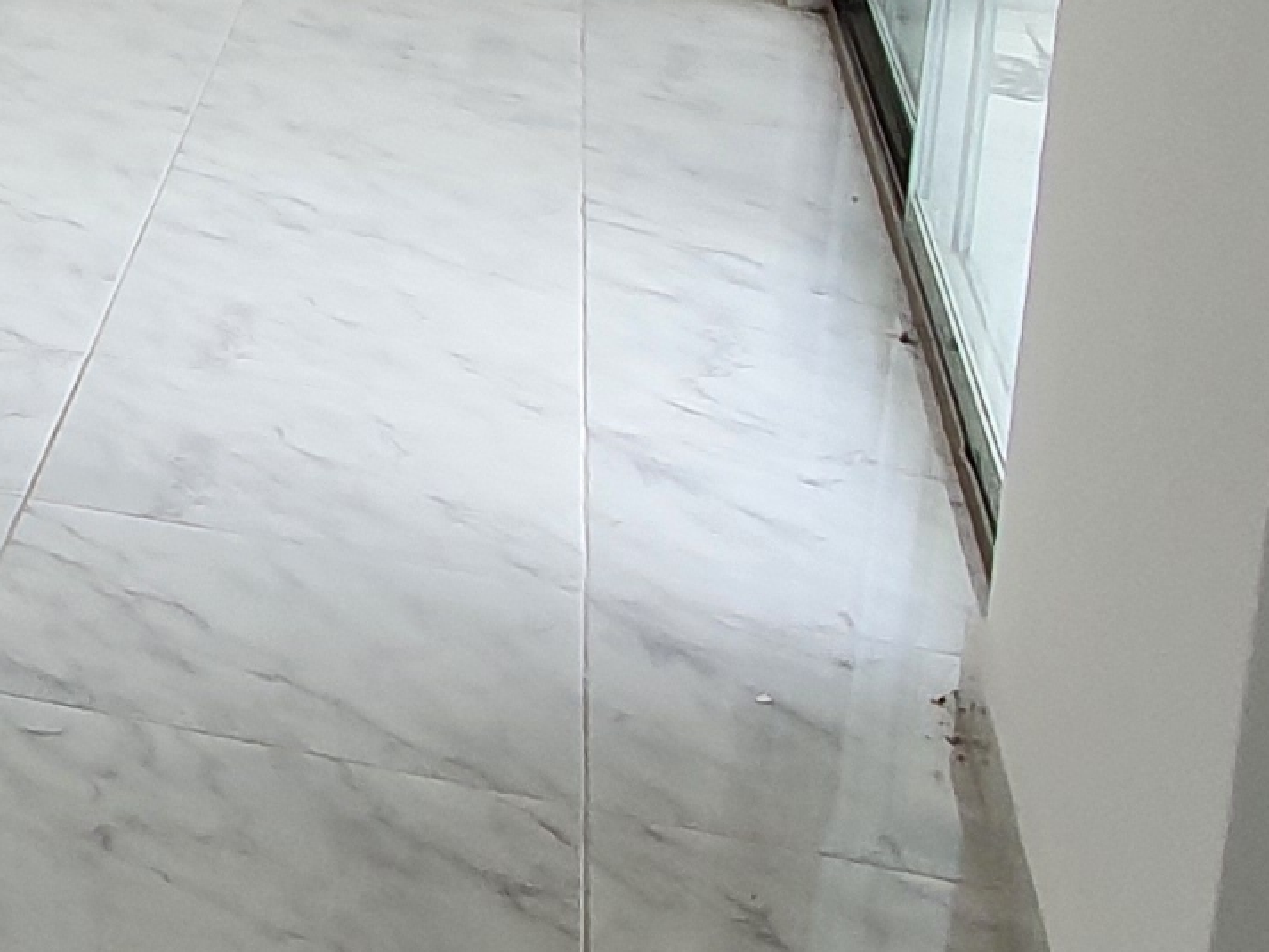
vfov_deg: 17.0
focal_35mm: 84
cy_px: -119
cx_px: -1200
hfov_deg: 17.4
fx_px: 3080
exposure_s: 1/104
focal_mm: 1.8
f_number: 2.2
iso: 50
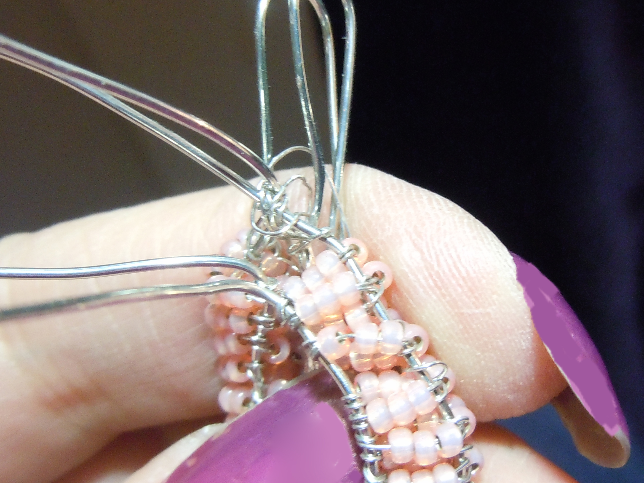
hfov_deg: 41.2
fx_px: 856
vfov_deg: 31.5
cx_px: 362
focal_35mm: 46
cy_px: 220
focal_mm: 5.4
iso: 800
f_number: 3.5
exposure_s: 1/25
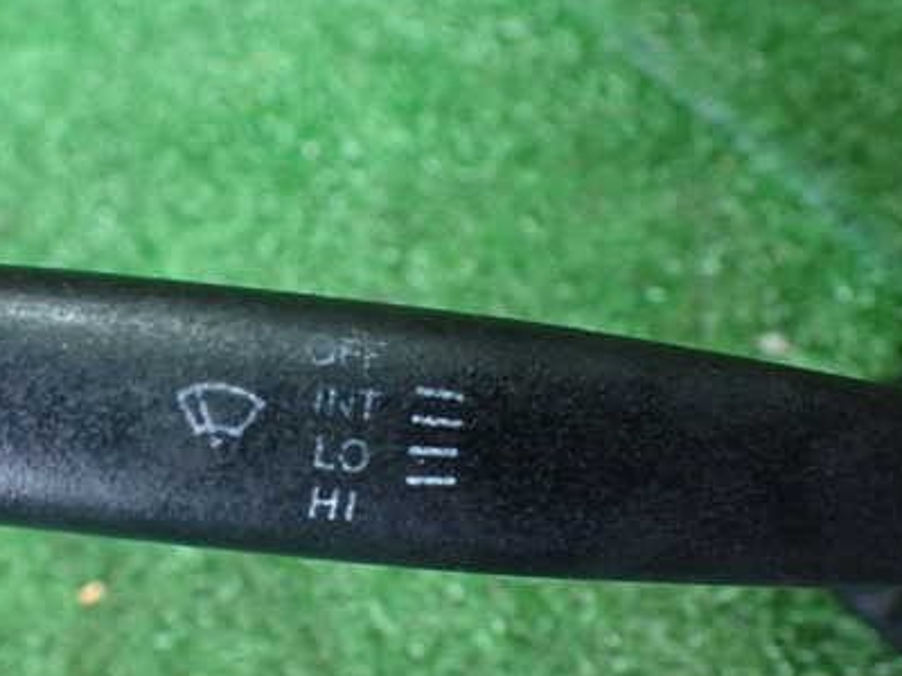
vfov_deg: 32.1
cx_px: 271
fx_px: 1173
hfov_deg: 41.3
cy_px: 415
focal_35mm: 45
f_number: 2.3
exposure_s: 1/30
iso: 800
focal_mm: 5.4
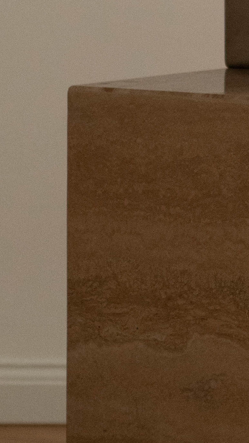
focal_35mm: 370
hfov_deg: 3.3
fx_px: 4342
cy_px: -135
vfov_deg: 5.8
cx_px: 330
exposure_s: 1/100
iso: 1600
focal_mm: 45
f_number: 1.8
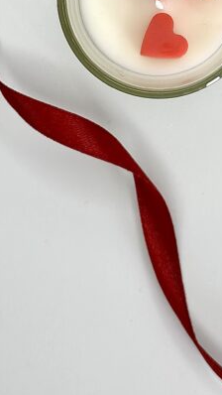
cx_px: 168
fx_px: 1098
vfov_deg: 19.8
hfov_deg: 11.5
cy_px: 1
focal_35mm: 105
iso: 80
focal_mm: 6.86
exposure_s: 1/225
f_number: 1.78
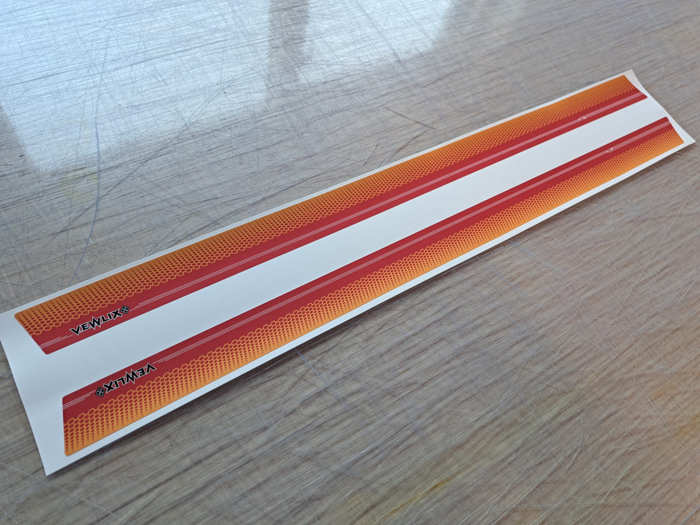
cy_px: 262
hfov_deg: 71.6
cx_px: 350
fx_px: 485
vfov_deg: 56.8
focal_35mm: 24
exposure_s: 1/50
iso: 100
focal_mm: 5.23
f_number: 1.8
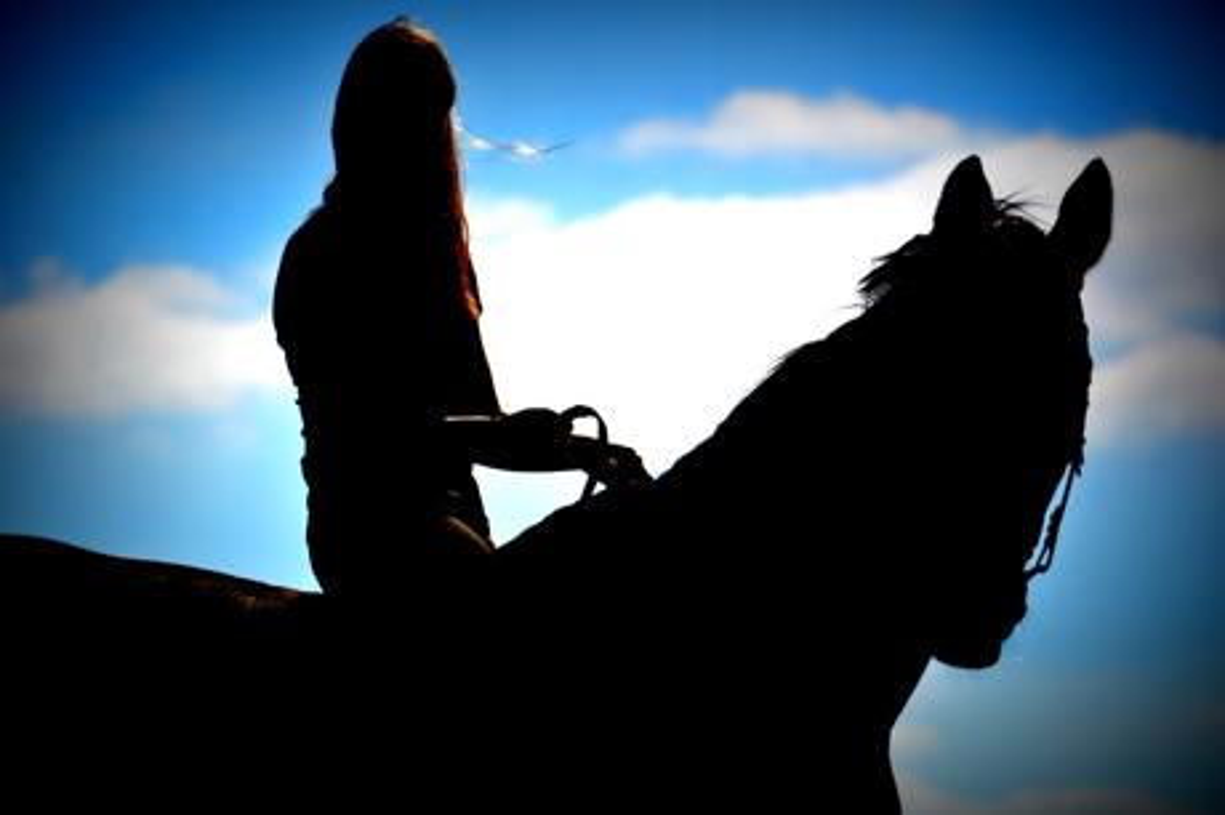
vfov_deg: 5.7
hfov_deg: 8.6
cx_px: 612
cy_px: 408
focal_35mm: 240
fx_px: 8161
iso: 180
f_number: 5.6
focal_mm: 160
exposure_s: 1/2000
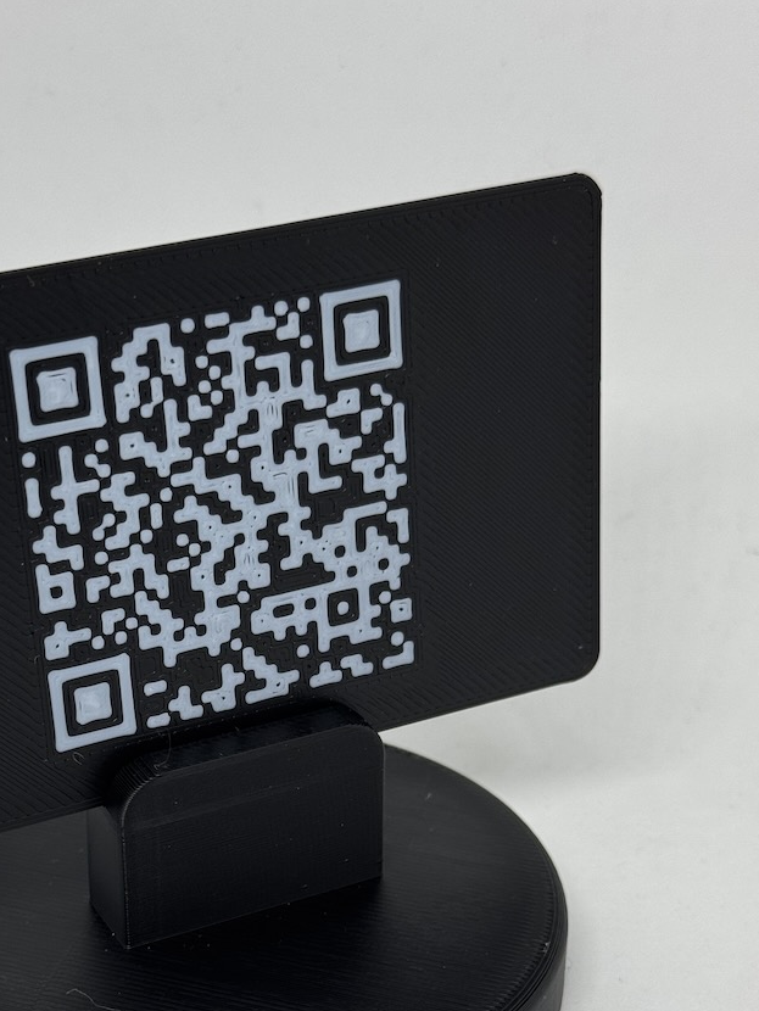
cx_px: 241
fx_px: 2162
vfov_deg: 26.0
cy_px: 747
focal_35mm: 74
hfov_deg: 19.8
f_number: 1.78
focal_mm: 6.76
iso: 50
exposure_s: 1/121
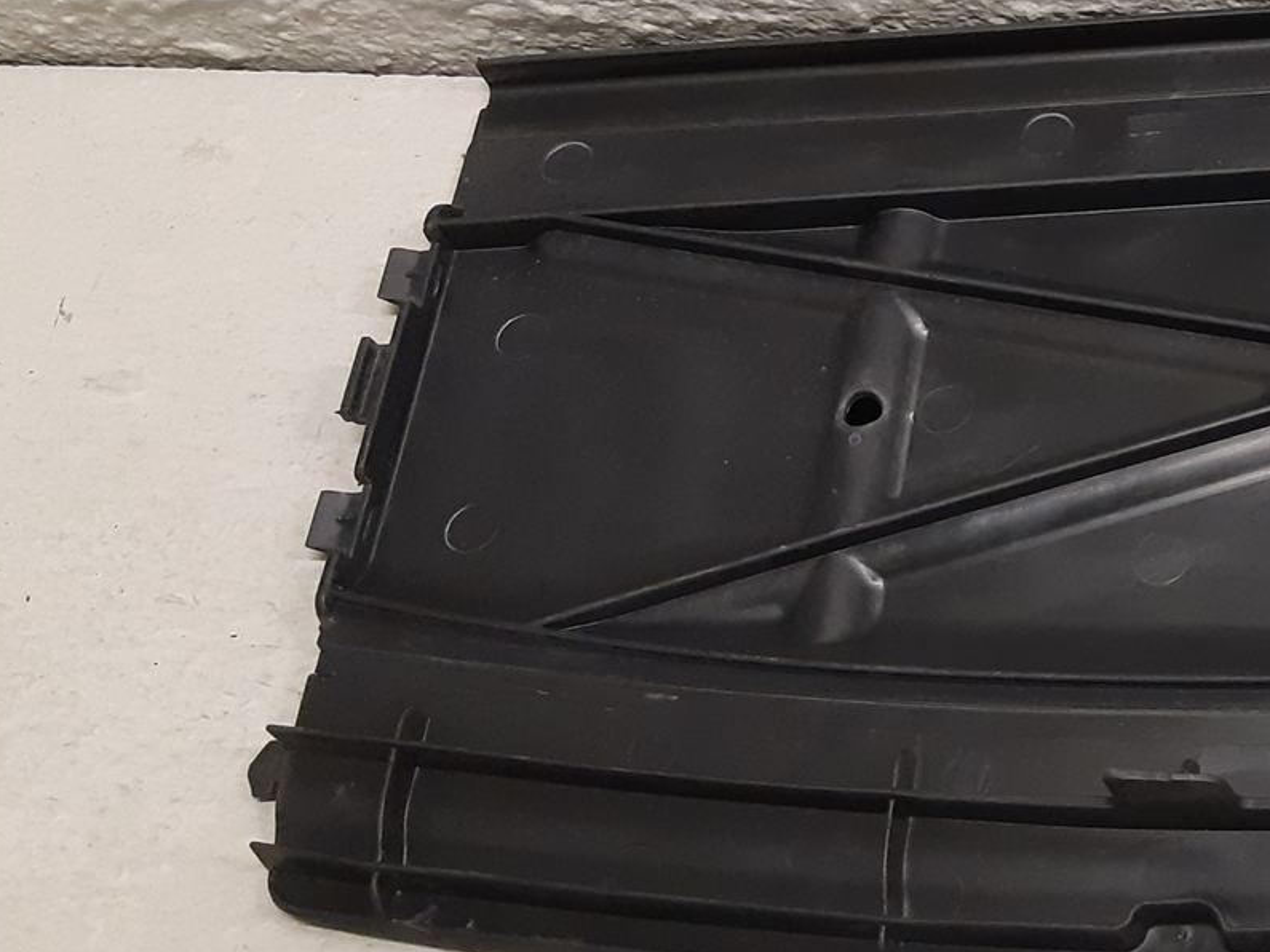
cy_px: 318
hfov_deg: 26.4
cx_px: 1438
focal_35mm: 67
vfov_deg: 21.8
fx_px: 2458
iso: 200
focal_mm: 3.93
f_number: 1.7
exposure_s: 1/50
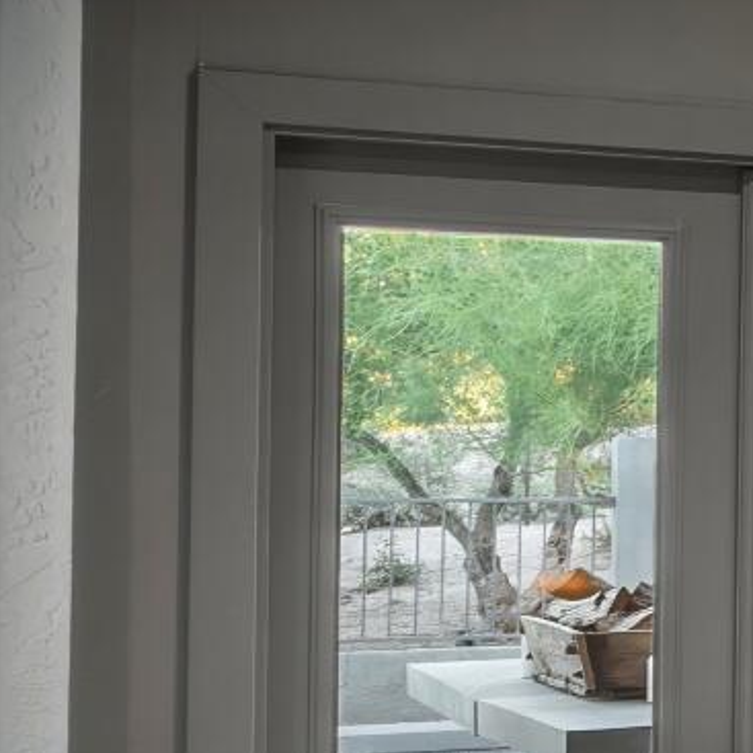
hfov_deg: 8.7
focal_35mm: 111
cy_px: 423
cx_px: 2844
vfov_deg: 15.7
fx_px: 2732
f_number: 8
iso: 640
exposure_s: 1
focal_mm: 16
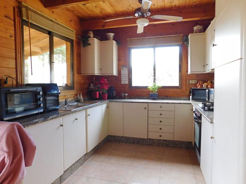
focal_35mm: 23
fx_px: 163
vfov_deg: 58.8
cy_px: 92
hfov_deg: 74.0
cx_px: 123
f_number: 3
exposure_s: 1/30
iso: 180
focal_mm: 4
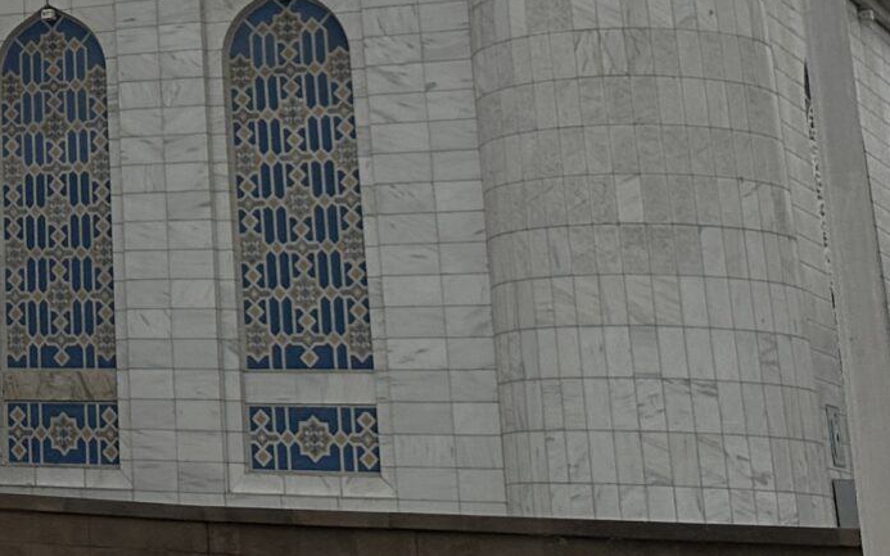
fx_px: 2280
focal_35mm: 94
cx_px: -371
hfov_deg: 19.7
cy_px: -375
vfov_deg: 12.9
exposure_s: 1/18519
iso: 80
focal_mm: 6.86
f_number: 1.78
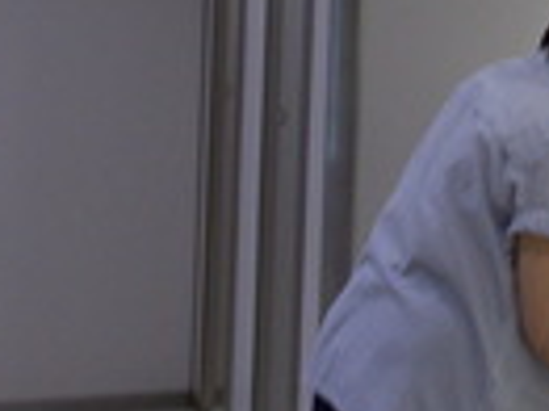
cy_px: -42
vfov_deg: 13.7
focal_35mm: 106
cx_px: 656
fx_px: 1680
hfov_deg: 17.7
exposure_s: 1/25
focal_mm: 4.6
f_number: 3.2
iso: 125
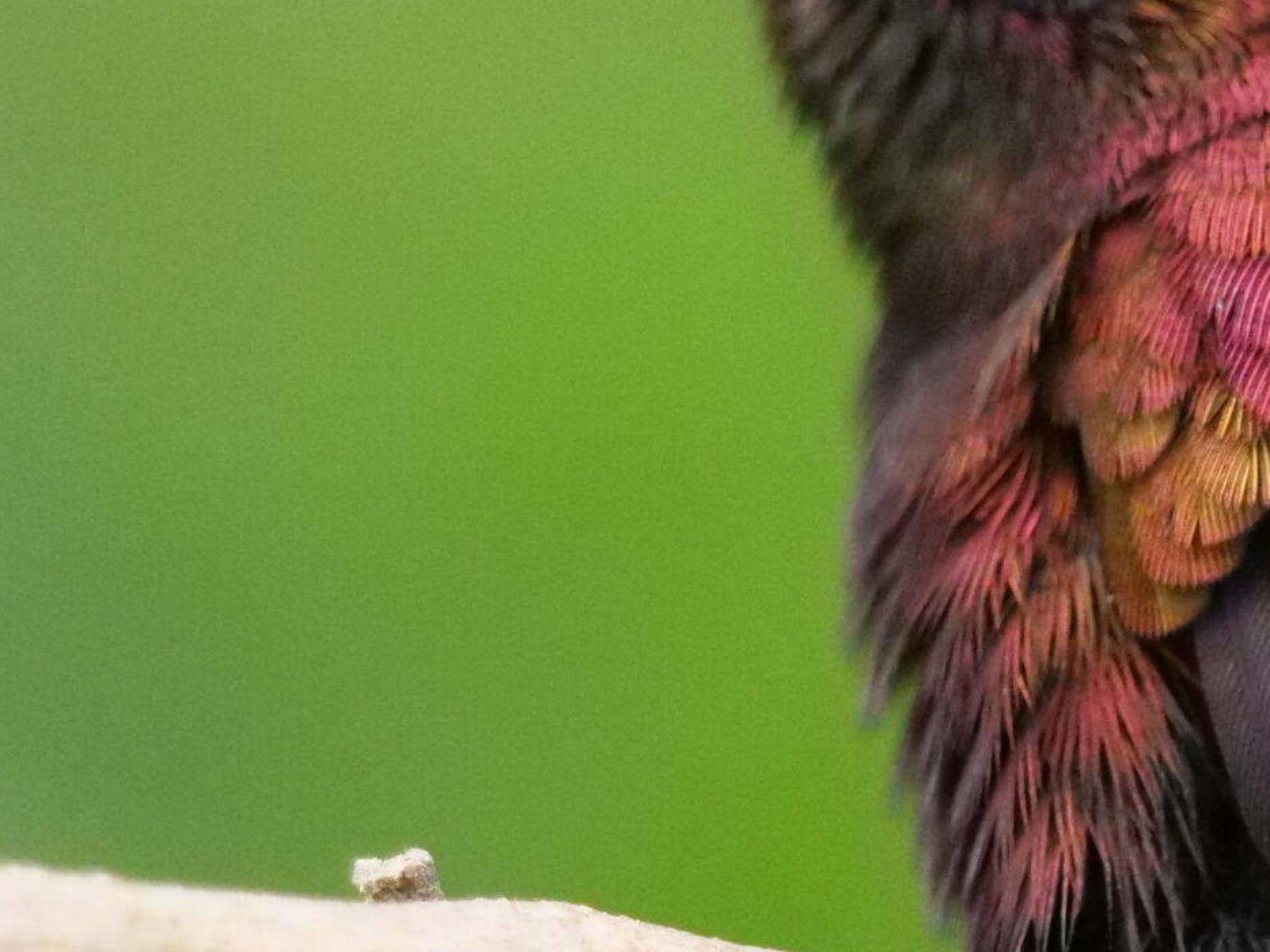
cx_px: 1474
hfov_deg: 0.9
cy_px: 622
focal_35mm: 2191
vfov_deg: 0.7
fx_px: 80374
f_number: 6.3
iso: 4000
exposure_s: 1/2000
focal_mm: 400
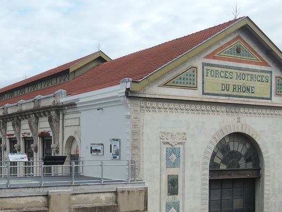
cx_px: 129
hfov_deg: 33.2
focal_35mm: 58
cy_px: 156
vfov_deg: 25.0
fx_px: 473
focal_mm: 6.6
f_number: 3.2
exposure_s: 1/60
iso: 80
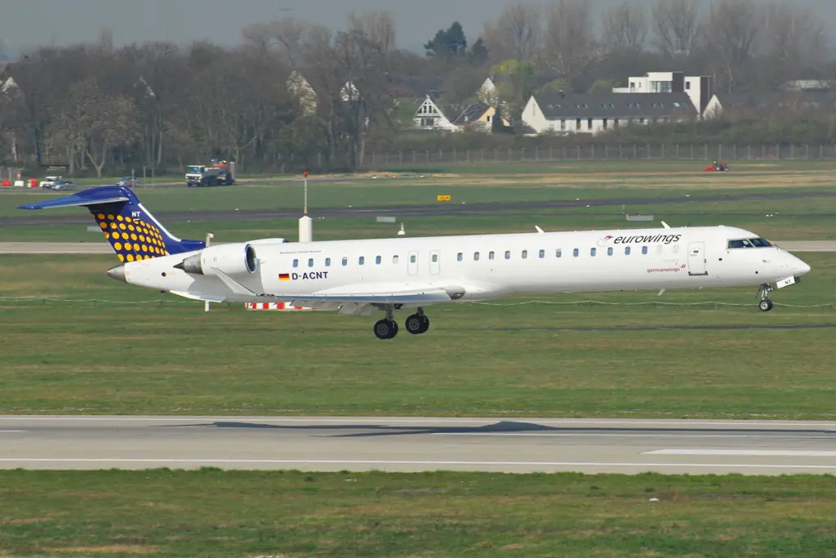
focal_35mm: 360
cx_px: 418
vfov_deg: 3.8
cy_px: 279
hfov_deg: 5.7
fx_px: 8361
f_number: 8
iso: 200
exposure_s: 1/640
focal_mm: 240
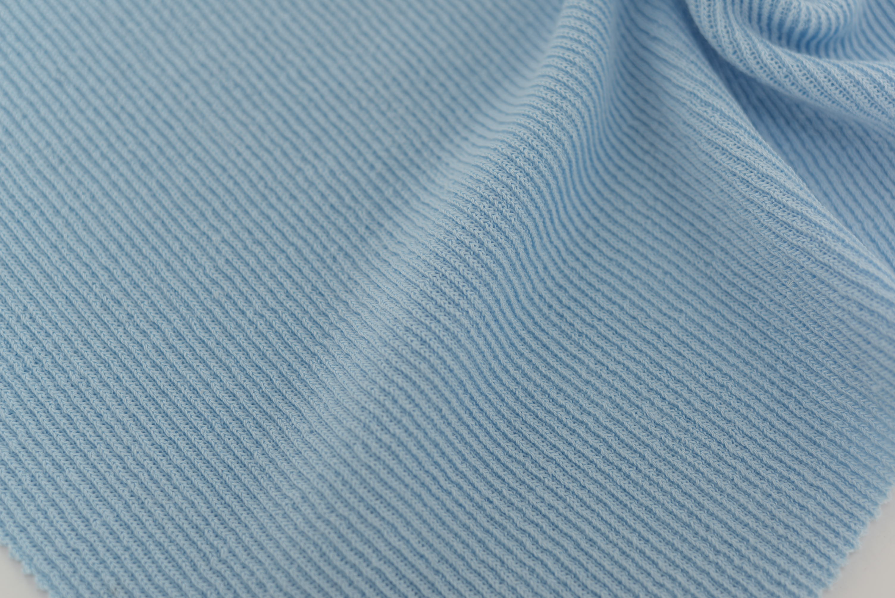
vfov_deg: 27.0
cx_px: 448
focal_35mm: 50
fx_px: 1243
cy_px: 299
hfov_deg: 39.6
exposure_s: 1/250
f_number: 3.5
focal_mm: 50
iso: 100
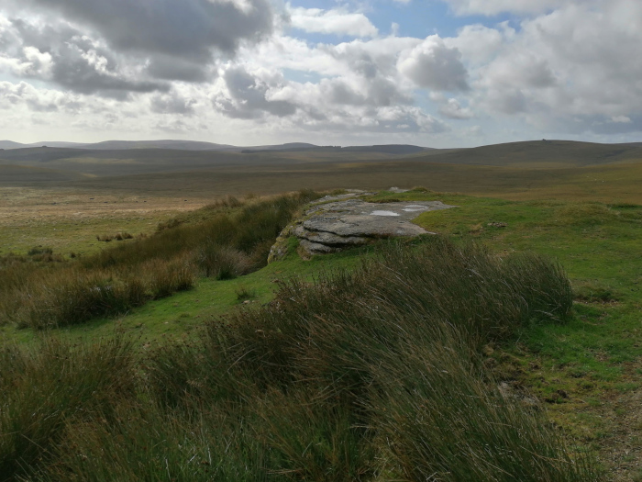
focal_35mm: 27
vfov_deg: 51.4
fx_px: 501
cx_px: 321
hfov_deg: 65.3
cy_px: 241
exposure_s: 1/2841
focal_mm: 3.95
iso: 50
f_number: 1.8
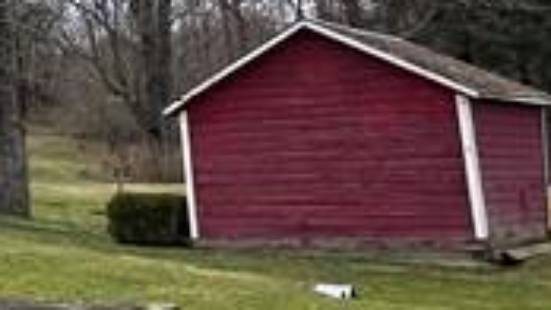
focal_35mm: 90
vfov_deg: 13.5
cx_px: -776
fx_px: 1315
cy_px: 133
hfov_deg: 14.7
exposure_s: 1/1742
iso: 50
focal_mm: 2.22
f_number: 2.2
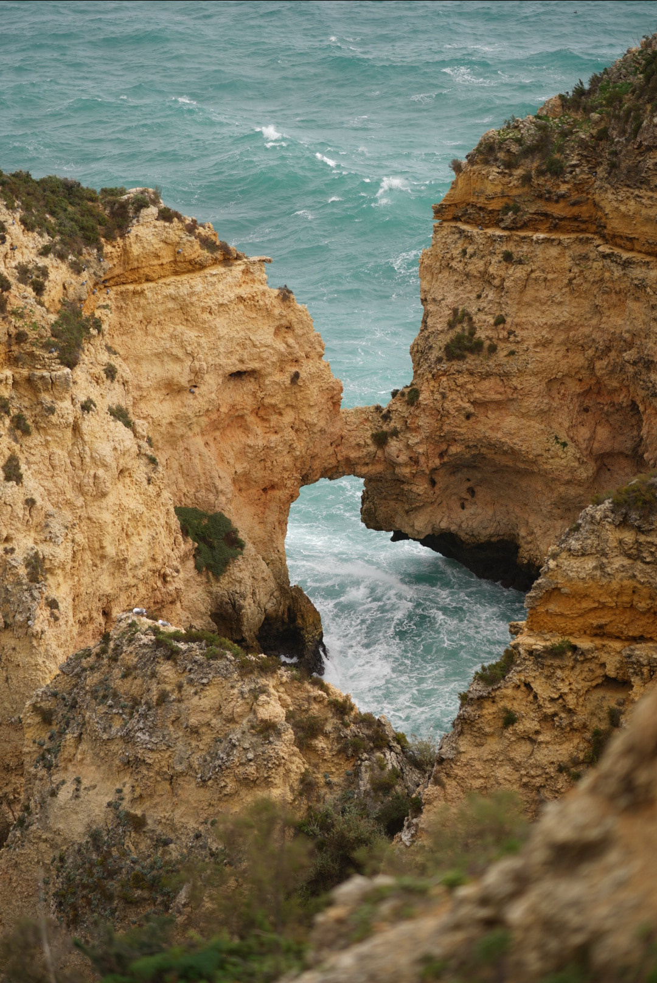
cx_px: 328
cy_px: 492
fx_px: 2323
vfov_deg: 23.9
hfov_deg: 16.1
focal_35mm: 85
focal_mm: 85
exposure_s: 1/1600
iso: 50
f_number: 1.6
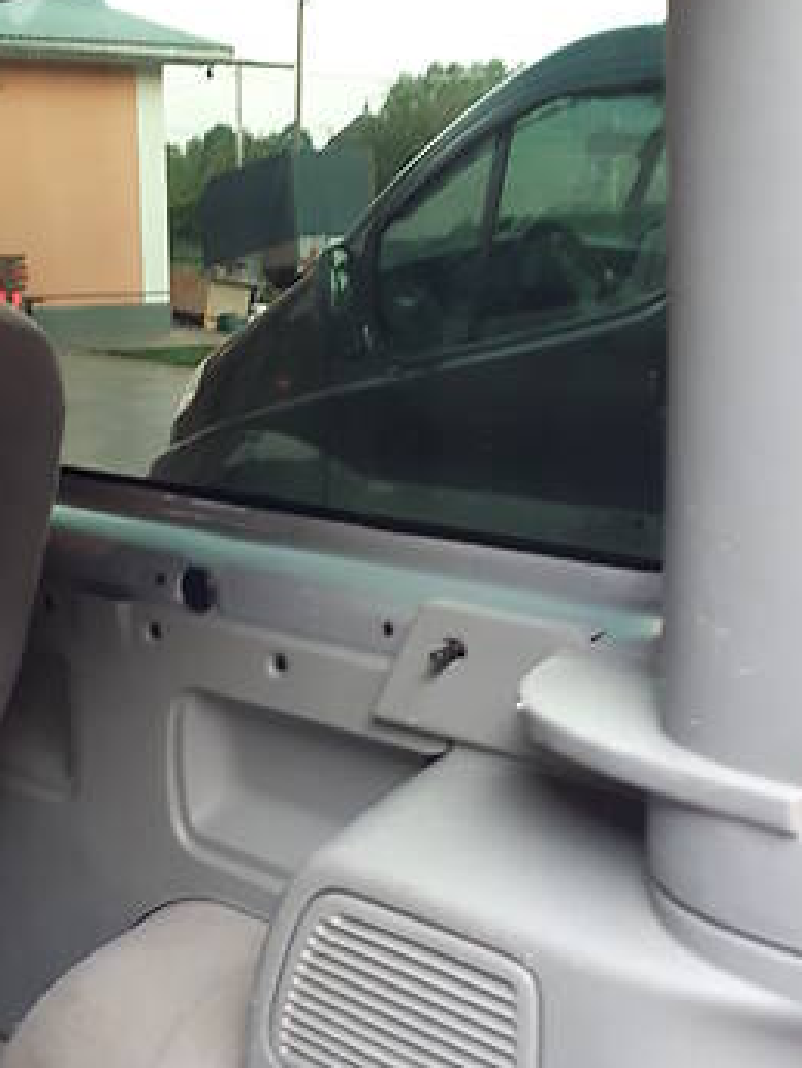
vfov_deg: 40.2
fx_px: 1451
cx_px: 297
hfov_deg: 30.8
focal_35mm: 47
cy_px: 641
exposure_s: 1/25
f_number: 1.9
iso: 160
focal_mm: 3.6
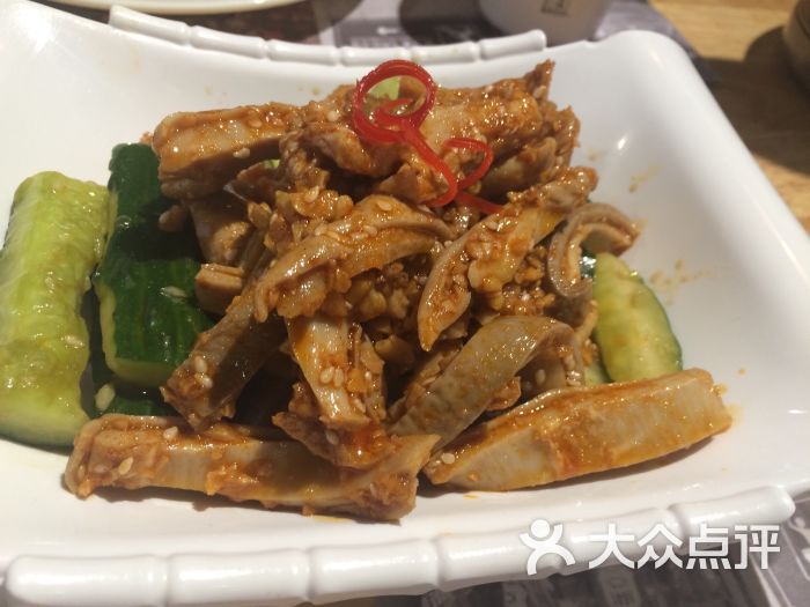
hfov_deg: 61.7
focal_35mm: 29
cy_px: 304
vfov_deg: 48.2
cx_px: 405
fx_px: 679
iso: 100
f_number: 2.2
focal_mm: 4.15
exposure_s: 1/33
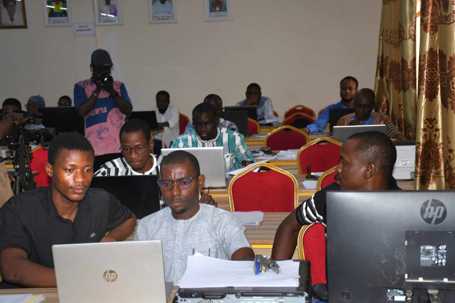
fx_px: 657
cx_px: 228
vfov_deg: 26.0
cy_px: 152
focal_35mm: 52
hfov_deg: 38.2
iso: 100
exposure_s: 1/60.2
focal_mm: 35
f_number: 4.2
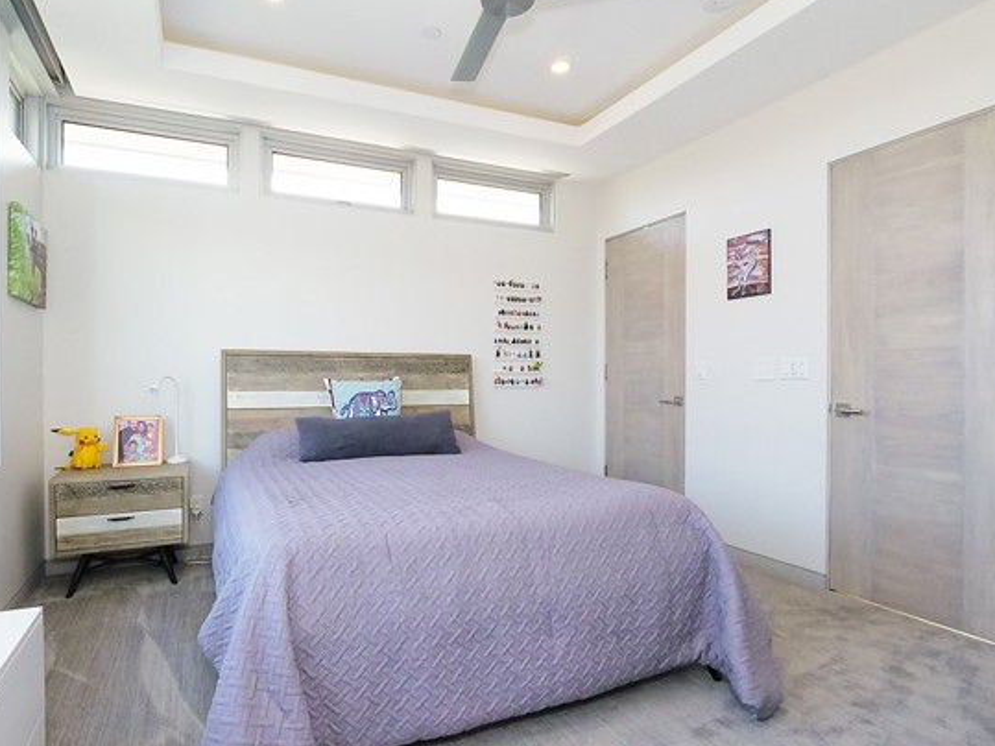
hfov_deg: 84.6
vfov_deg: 68.6
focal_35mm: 19
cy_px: 391
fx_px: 546
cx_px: 463
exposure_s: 1/160
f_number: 9
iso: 1250
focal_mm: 8
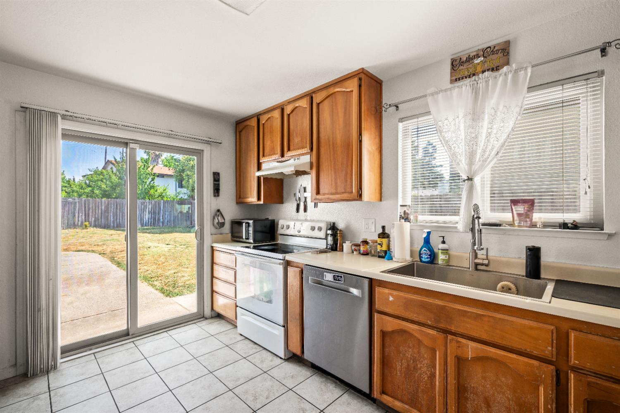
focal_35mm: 16
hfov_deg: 96.7
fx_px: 276
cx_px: 310
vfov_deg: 73.7
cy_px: 206
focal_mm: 16
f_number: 8
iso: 100
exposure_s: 1/3
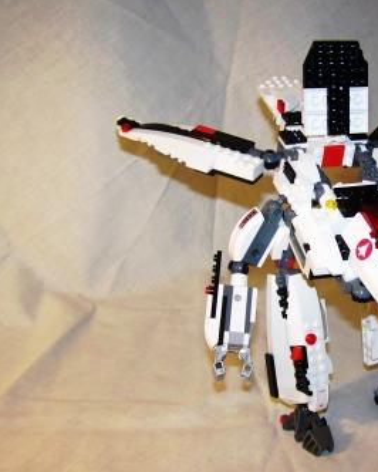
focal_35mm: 50
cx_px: 317
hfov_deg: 29.4
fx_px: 699
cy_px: 235
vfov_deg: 37.3
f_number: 2.8
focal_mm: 6.3
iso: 200
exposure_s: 1/30
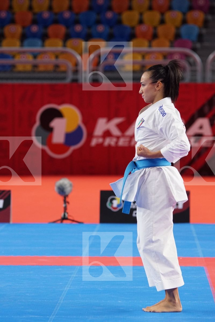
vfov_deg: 9.1
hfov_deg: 6.1
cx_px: 108
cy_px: 161
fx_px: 2015
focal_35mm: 225
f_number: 3.2
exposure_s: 1/400
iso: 1000
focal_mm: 150
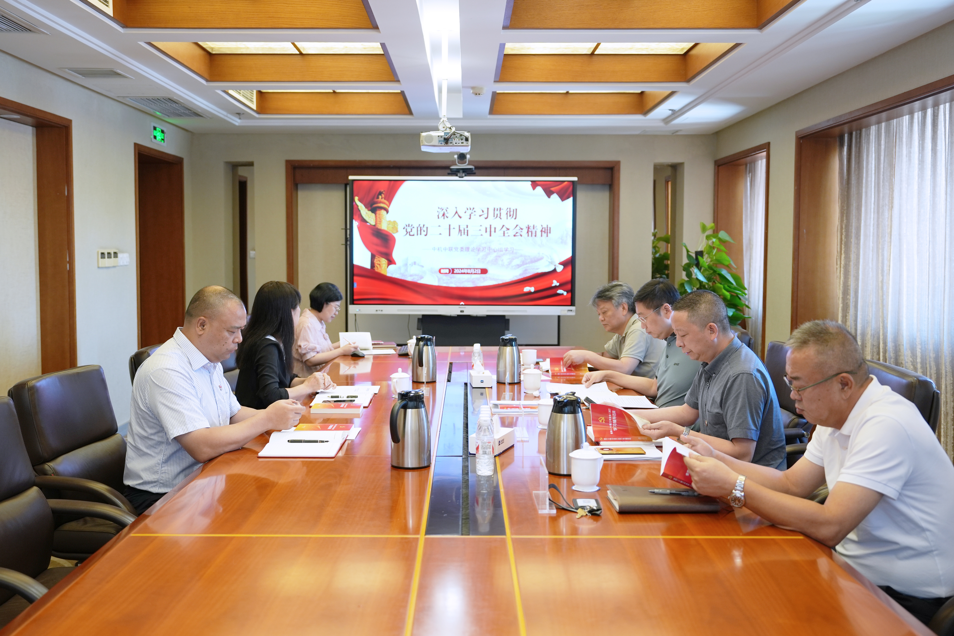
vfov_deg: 40.0
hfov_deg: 57.2
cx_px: 477
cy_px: 318
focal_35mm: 33
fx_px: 874
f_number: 2.8
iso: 320
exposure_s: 1/40
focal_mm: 33
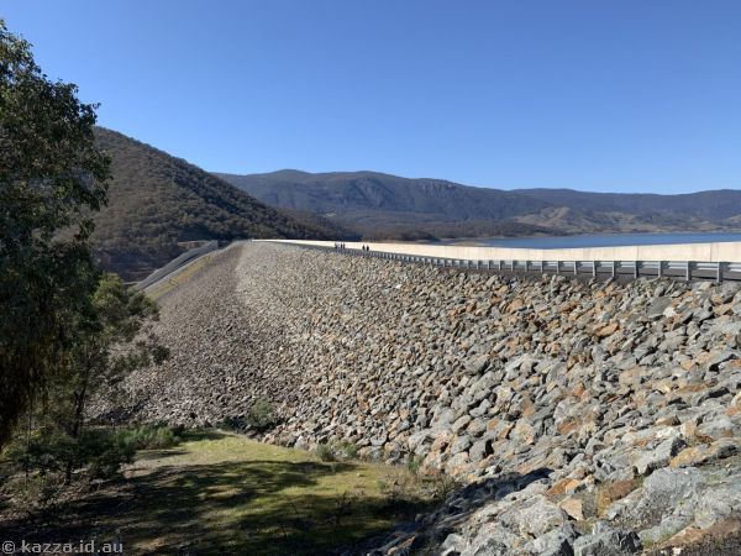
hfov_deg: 67.3
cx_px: 370
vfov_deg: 53.1
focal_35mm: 26
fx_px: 557
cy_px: 278
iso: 25
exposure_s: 1/1748
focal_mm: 4.25
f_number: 1.8
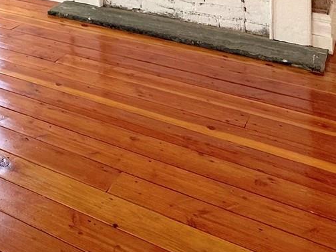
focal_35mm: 57
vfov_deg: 20.6
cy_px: -158
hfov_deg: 30.1
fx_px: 553
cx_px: -38
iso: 50
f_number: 2.2
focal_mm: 2.22
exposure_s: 1/99
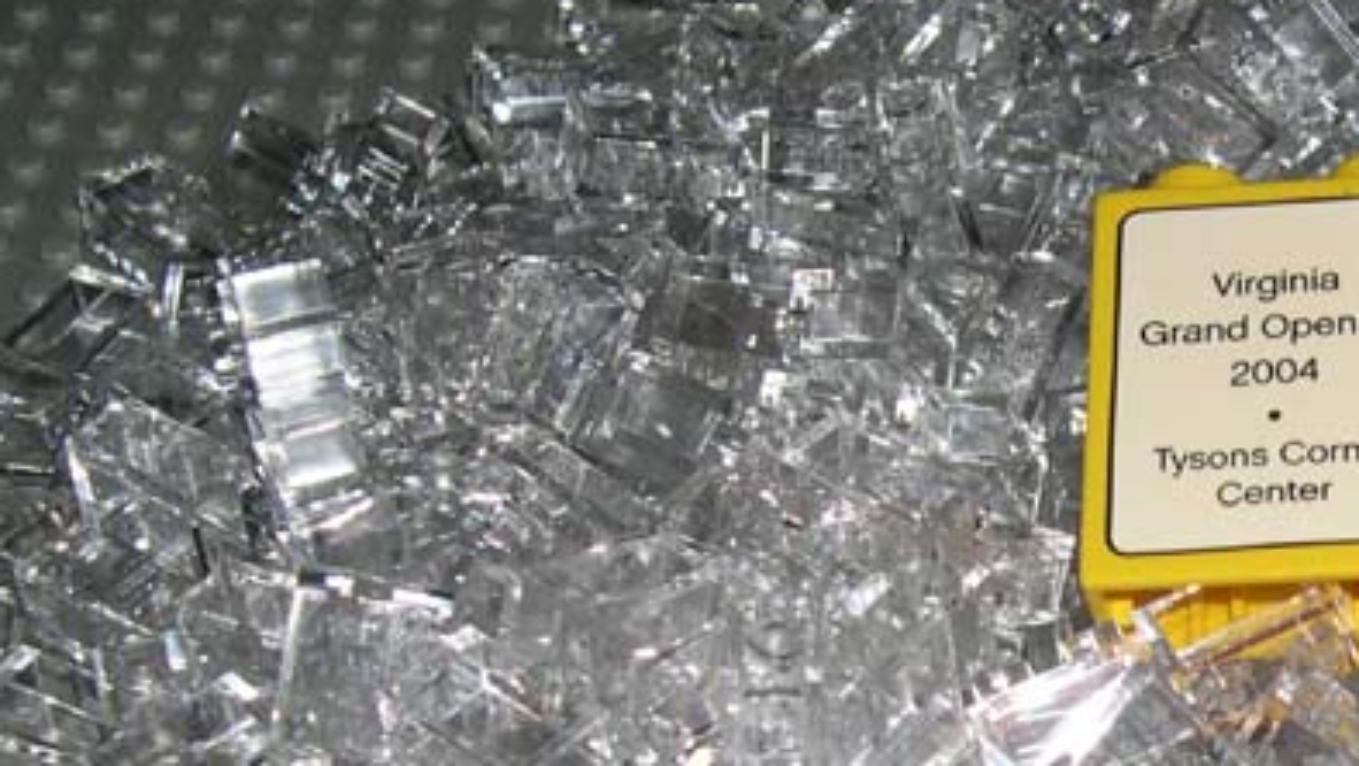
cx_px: 1228
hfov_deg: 24.6
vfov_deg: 14.3
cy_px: 707
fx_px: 3028
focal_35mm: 84
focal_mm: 8
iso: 100
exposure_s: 1/60
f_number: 7.6
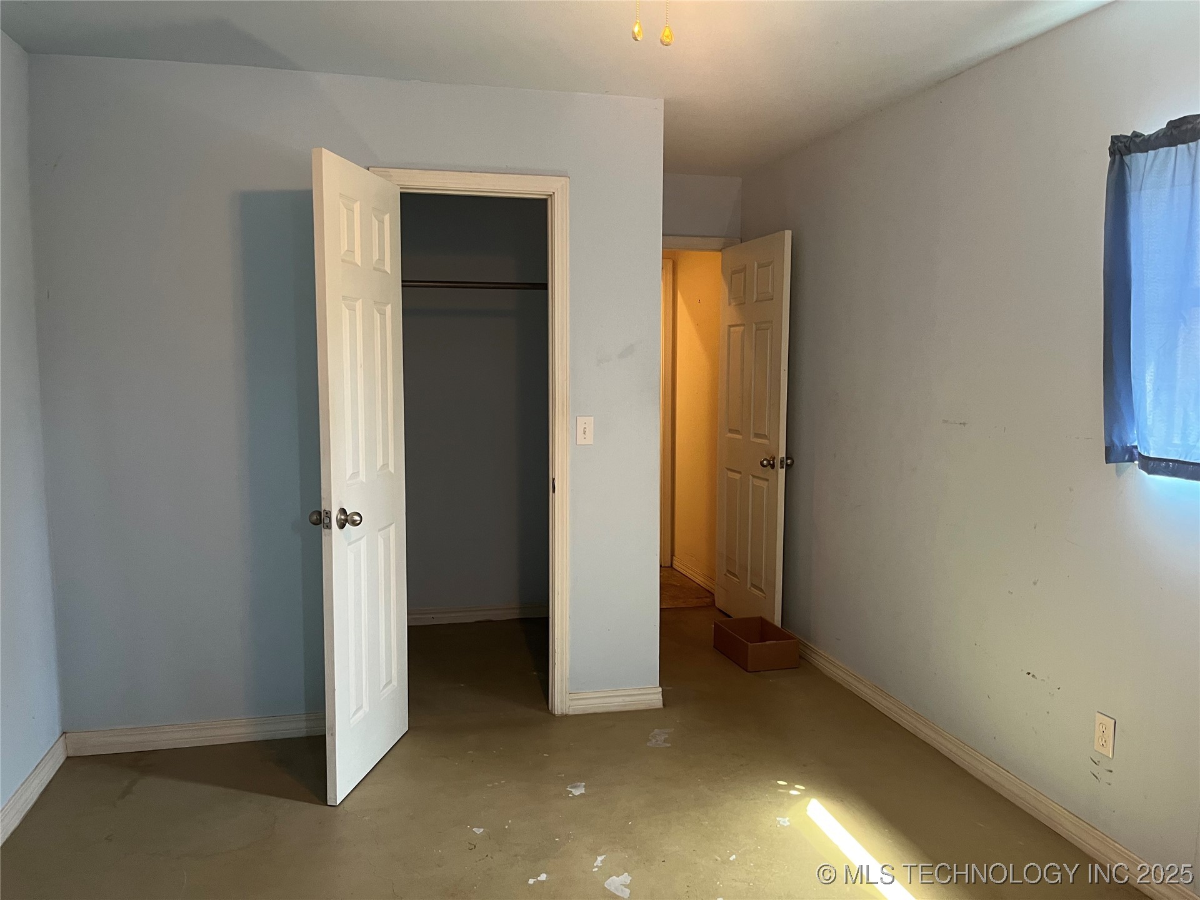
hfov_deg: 67.3
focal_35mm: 26
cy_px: 450
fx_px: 901
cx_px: 600
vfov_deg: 53.1
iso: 200
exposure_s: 1/60
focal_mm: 5.1
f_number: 1.6
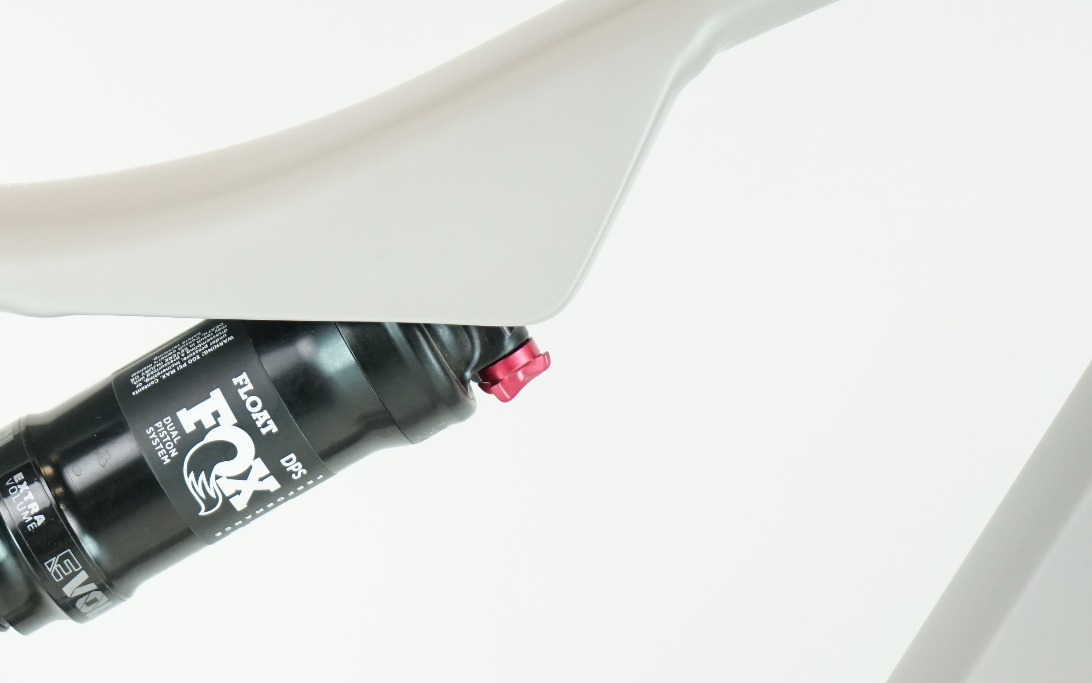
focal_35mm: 123
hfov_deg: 16.8
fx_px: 3661
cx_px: 180
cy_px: 449
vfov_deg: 10.6
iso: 2000
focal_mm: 70
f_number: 5.6
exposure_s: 1/200
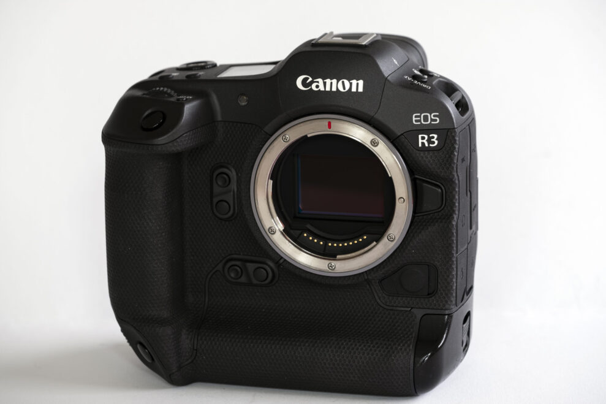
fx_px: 2020
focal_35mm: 120
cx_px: 303
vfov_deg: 11.4
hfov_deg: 17.1
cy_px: 202
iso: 200
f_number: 5.6
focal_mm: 80
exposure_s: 1/20
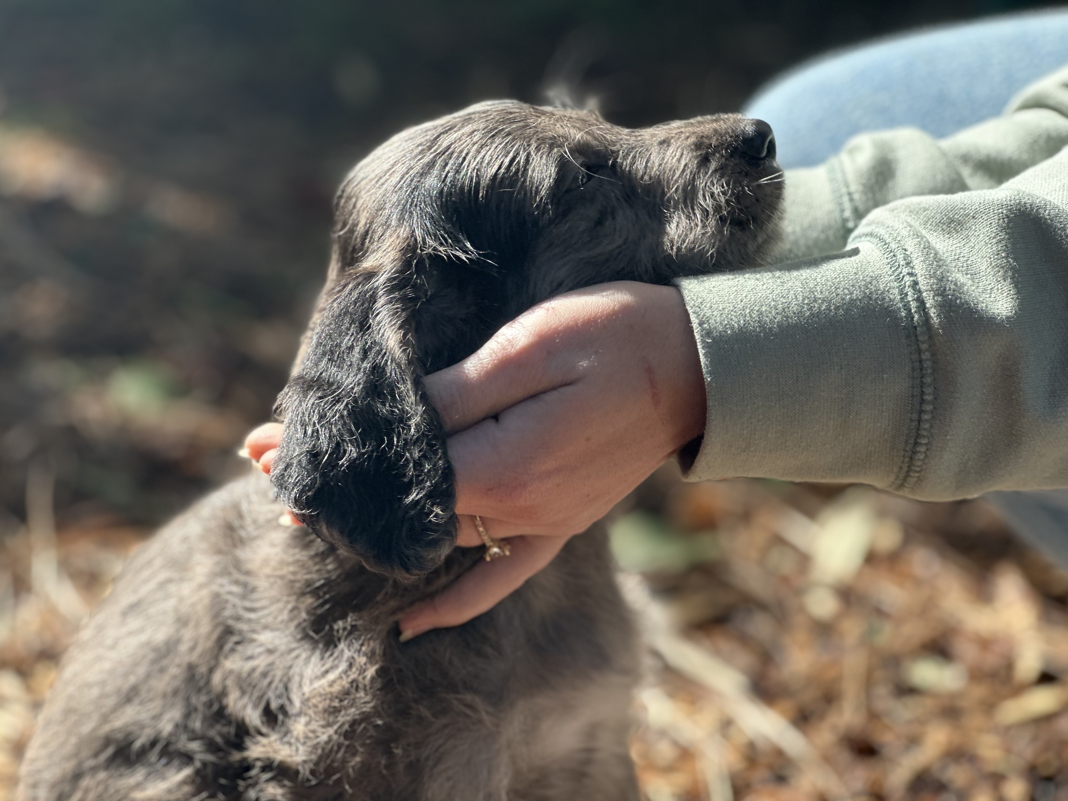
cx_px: 538
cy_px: 414
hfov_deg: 23.8
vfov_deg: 18.0
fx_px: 2530
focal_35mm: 82
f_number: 2.8
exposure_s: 1/150
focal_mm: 9
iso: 25
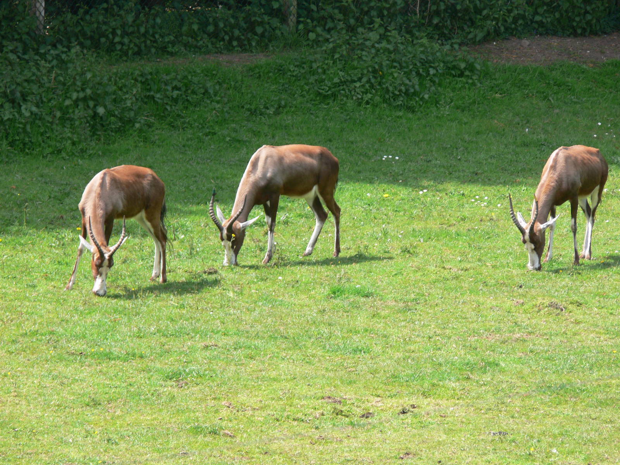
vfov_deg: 4.8
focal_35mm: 310
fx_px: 5552
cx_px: 310
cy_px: 232
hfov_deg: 6.4
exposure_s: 1/125
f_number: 5.6
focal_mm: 65.5
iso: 80
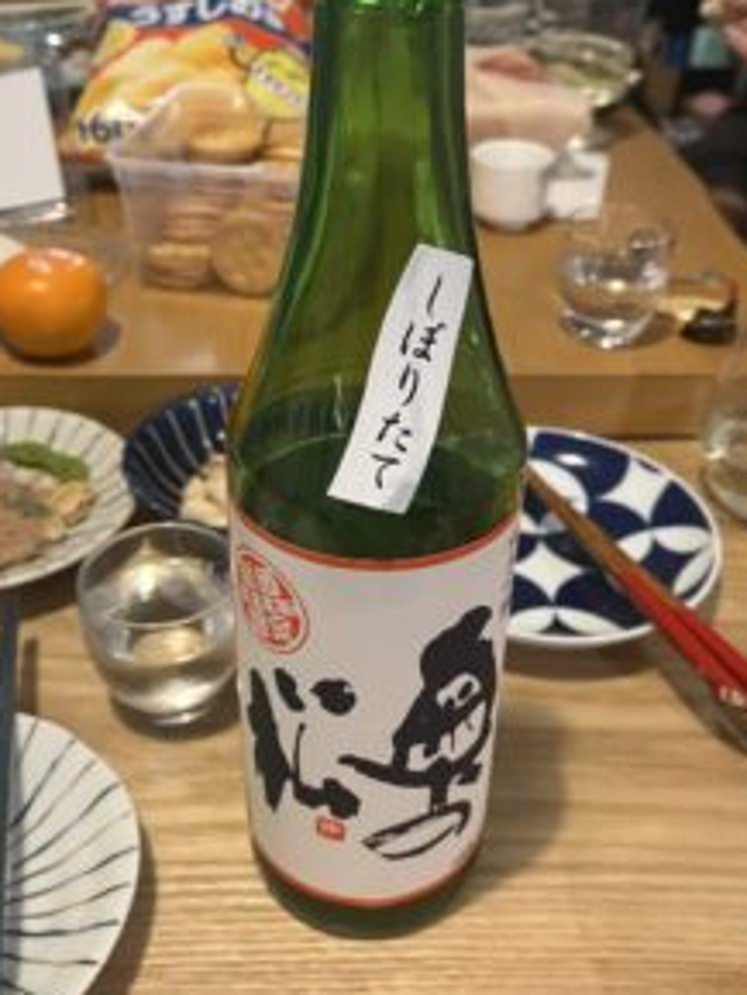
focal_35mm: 36
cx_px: 375
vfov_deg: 51.3
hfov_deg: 39.7
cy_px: 465
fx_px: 1035
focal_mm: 5.1
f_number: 1.6
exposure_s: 1/50
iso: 500
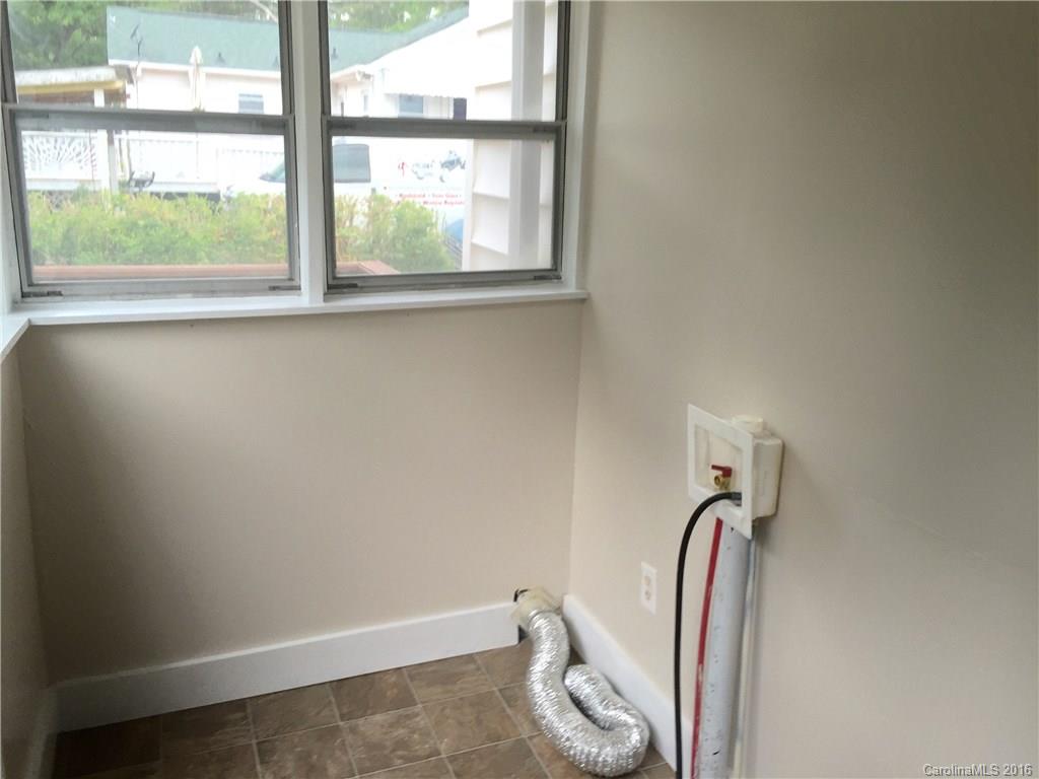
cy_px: 390
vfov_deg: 48.2
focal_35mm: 29
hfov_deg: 61.7
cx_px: 520
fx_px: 870
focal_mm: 4.15
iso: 40
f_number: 2.2
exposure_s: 1/60
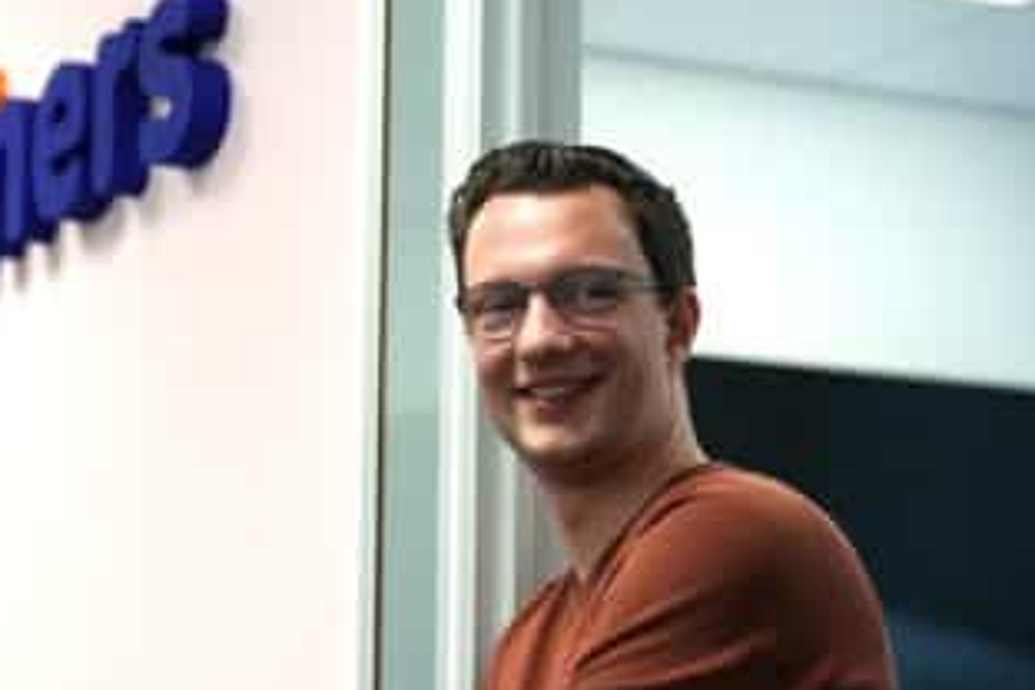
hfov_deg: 18.7
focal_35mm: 109
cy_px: 406
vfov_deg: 12.6
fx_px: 3134
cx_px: 378
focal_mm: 85
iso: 400
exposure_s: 1/200
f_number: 2.8
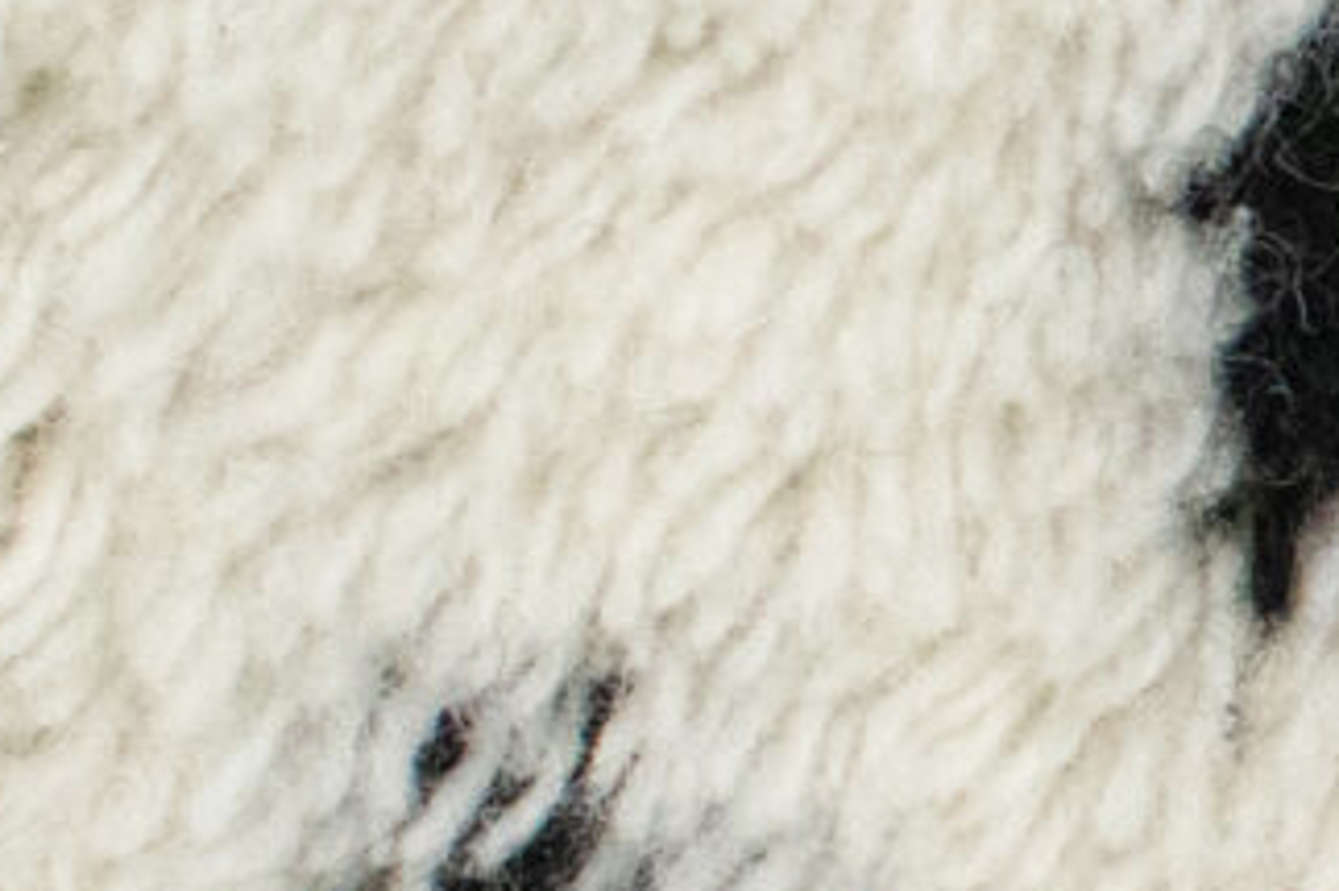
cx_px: 3221
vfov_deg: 4.3
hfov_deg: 6.1
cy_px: 1009
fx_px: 11931
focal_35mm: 321
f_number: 4
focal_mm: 27
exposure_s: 1/250
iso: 720
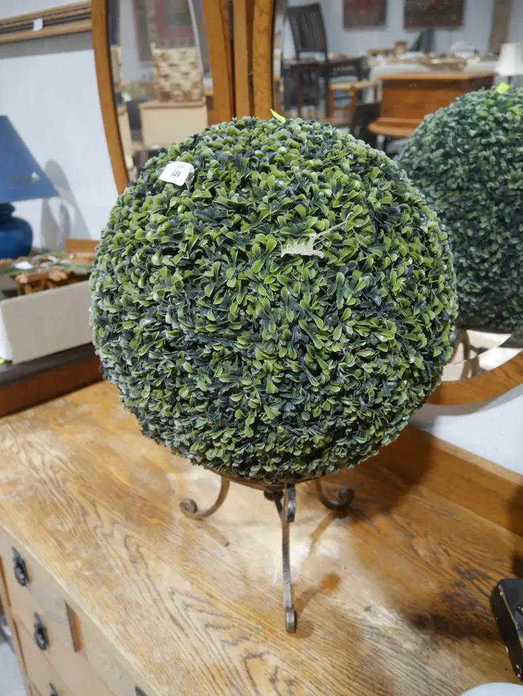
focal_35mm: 30
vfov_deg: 59.9
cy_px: 348
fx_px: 604
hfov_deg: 46.8
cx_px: 262
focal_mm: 15
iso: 500
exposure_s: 1/60
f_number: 3.6
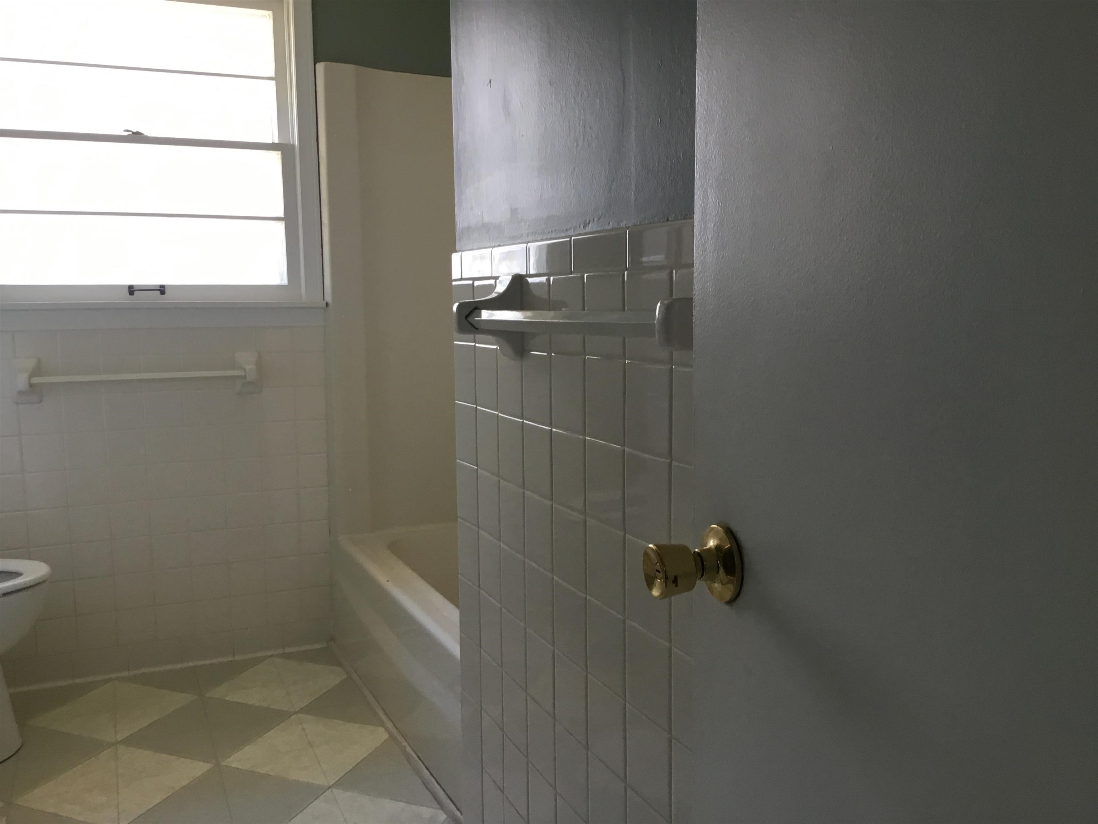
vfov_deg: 45.4
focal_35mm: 31
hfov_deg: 58.4
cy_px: 412
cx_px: 549
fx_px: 983
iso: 64
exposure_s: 1/30
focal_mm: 3.3
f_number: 2.4
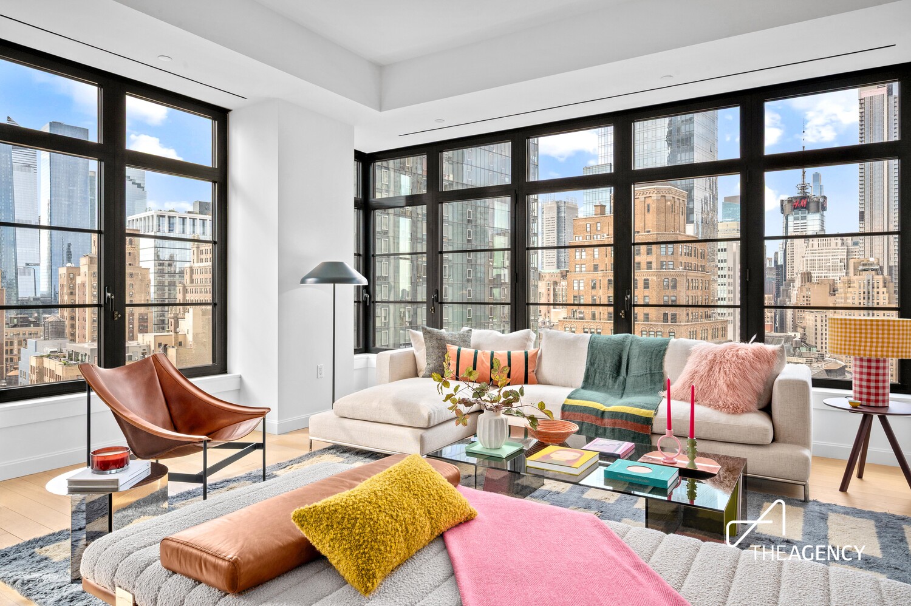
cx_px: 456
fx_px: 544
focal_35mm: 22
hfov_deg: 79.9
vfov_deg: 58.3
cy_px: 303
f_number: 13
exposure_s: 1/8
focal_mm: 21.5
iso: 250
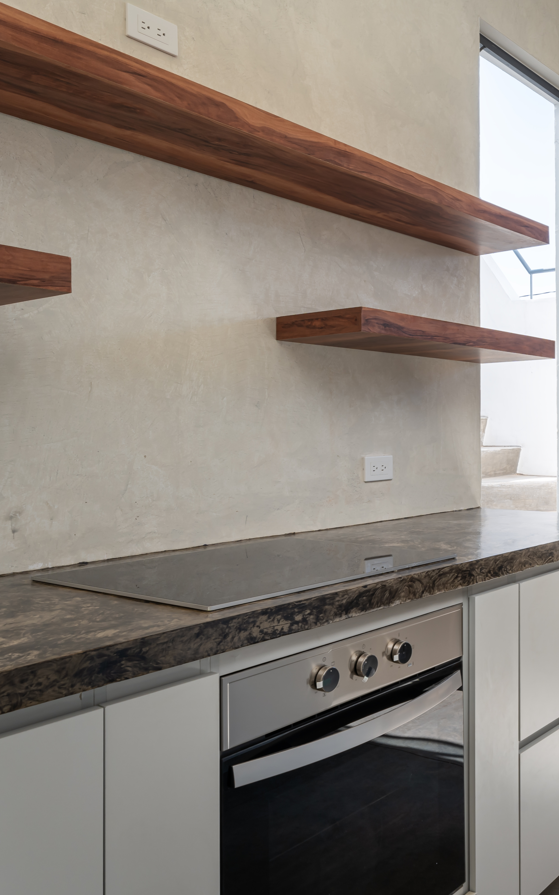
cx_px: 547
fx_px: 756
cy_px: 450
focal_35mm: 31
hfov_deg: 36.8
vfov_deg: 61.2
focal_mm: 20
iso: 250
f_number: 10
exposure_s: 1/20
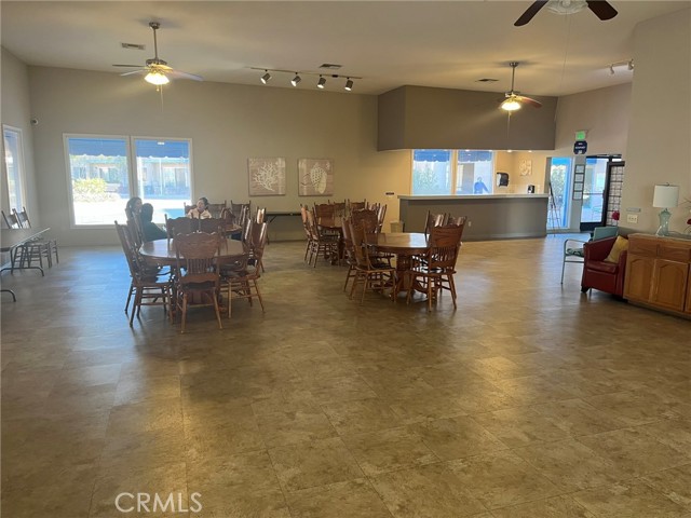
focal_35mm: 26
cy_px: 259
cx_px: 346
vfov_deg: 53.1
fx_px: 519
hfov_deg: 67.3
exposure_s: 1/60
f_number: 1.6
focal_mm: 5.1
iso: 125
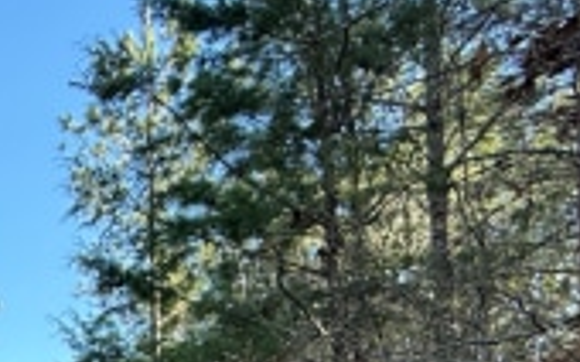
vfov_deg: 19.3
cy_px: 584
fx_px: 885
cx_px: -338
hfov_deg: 25.2
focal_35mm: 56
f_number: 2.2
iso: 80
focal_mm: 2.22
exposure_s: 1/99
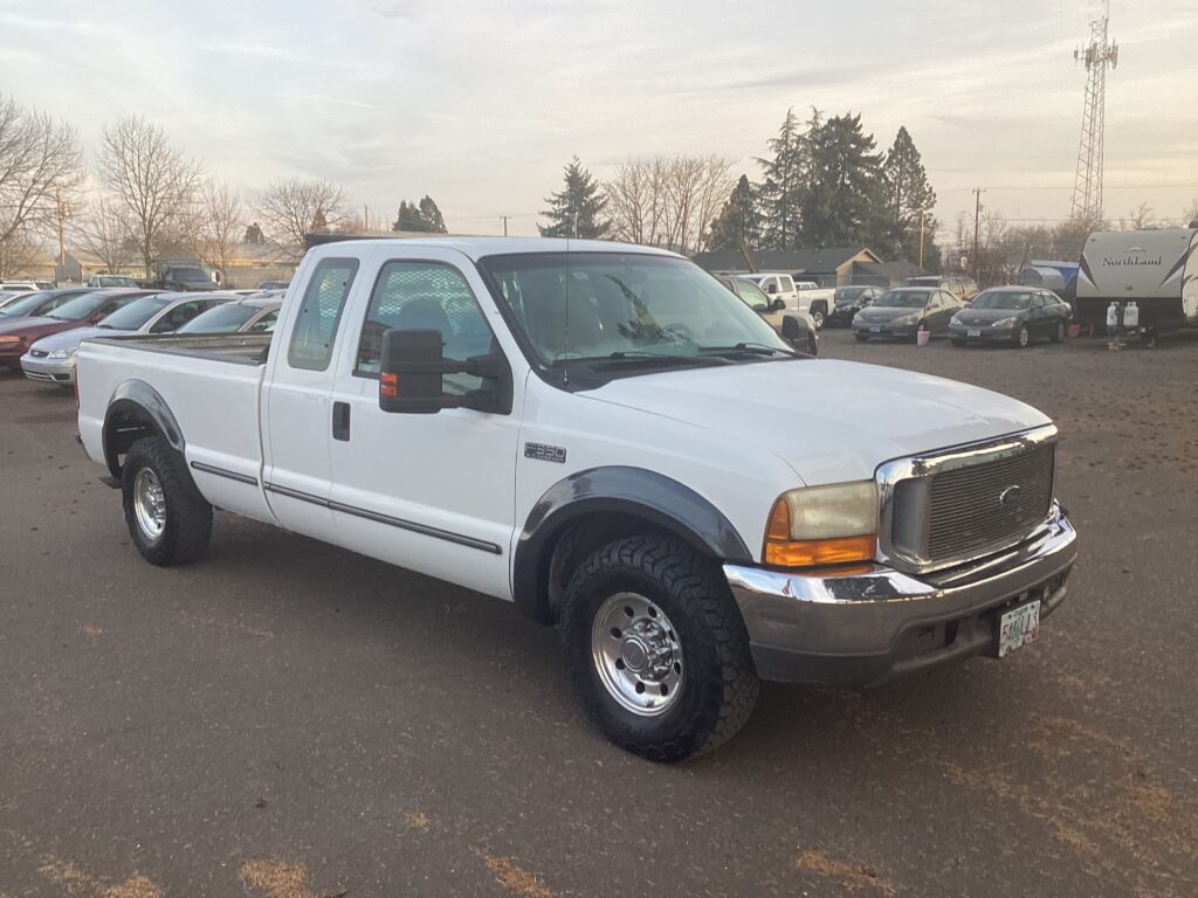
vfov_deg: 45.4
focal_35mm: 31
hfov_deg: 58.4
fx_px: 1073
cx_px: 599
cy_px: 449
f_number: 2.4
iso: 40
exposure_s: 1/120
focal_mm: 3.3
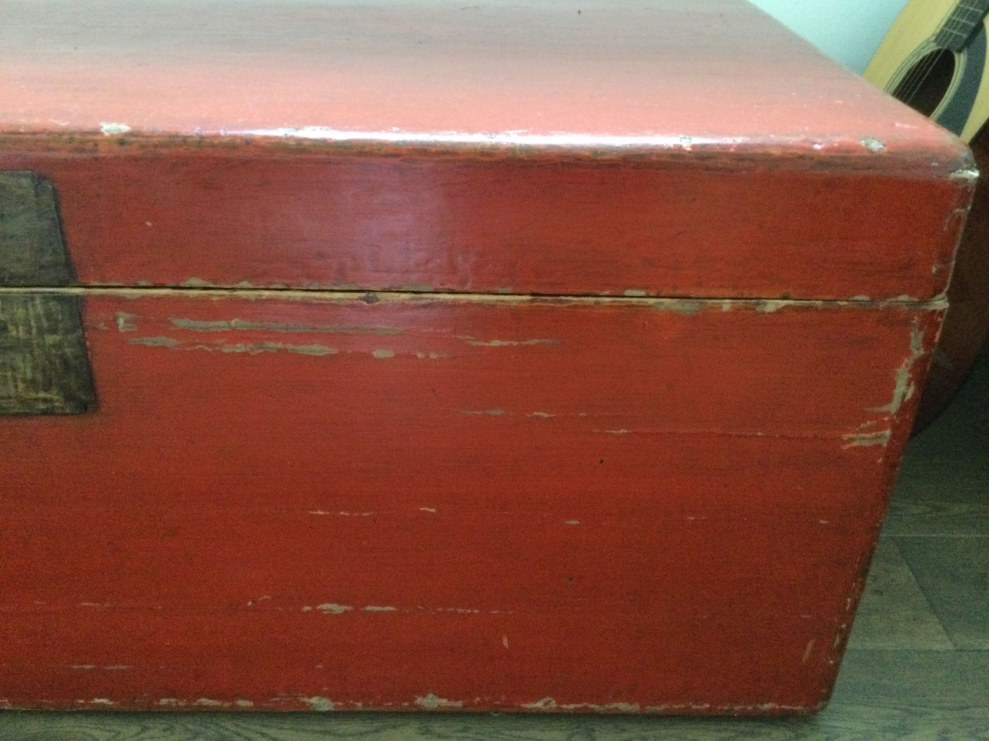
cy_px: 370
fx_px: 886
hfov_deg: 58.4
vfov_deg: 45.4
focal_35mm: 31
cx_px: 494
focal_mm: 3.3
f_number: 2.4
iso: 320
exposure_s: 1/17
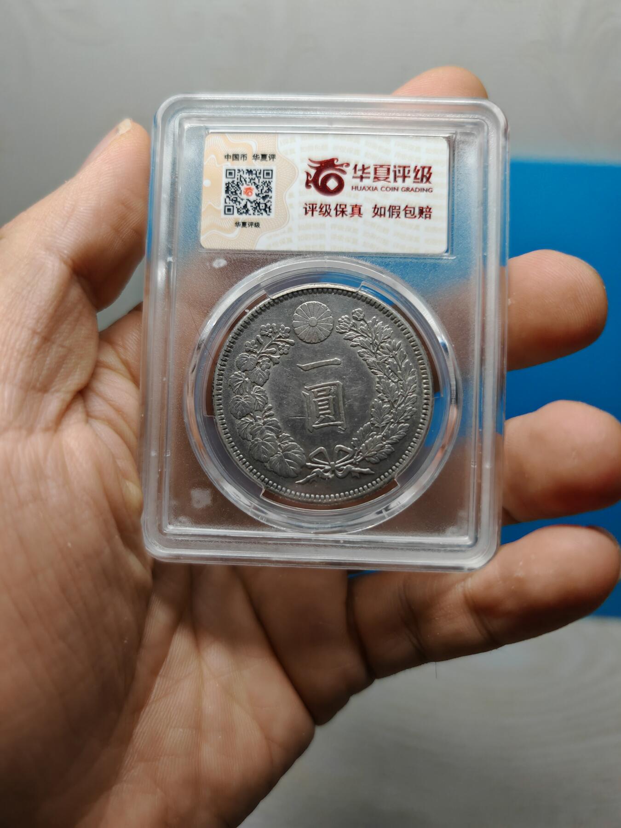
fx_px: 646
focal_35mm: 27
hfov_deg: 51.4
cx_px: 310
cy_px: 414
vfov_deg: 65.3
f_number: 1.6
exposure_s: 1/1000
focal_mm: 7.62
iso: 400
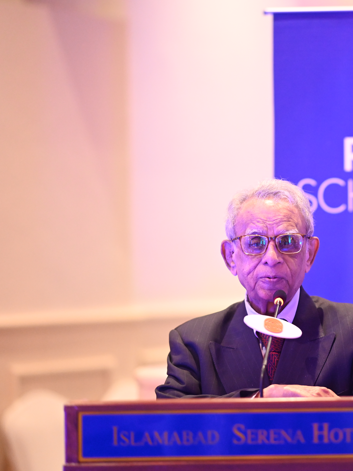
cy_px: 235
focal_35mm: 152
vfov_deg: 13.0
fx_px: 2067
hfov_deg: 9.7
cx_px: 345
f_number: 1.4
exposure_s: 1/320
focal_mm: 105
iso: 5000
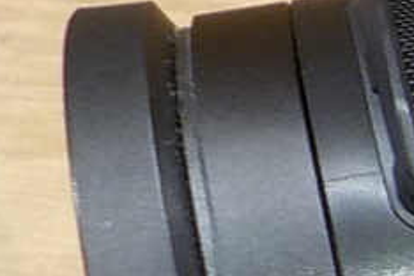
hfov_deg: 11.4
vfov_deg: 8.4
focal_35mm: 160
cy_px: 382
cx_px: 855
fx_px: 1840
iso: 140
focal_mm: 4.1
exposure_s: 1/30
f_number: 3.3
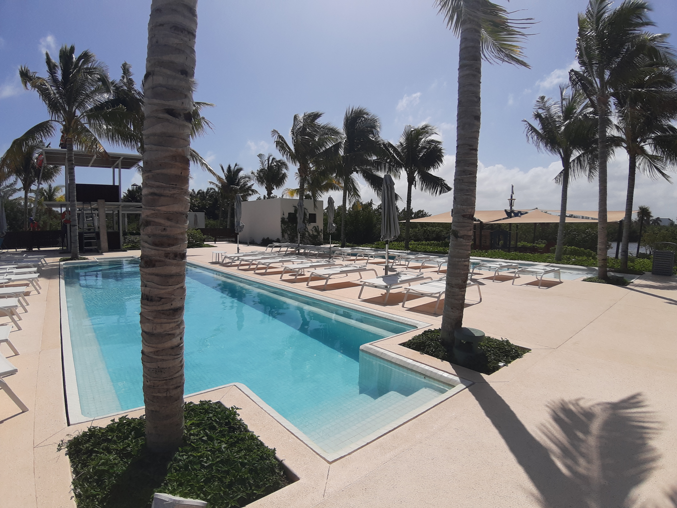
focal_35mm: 18
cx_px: 338
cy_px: 254
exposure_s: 1/2941
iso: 40
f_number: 2.4
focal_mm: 1.87
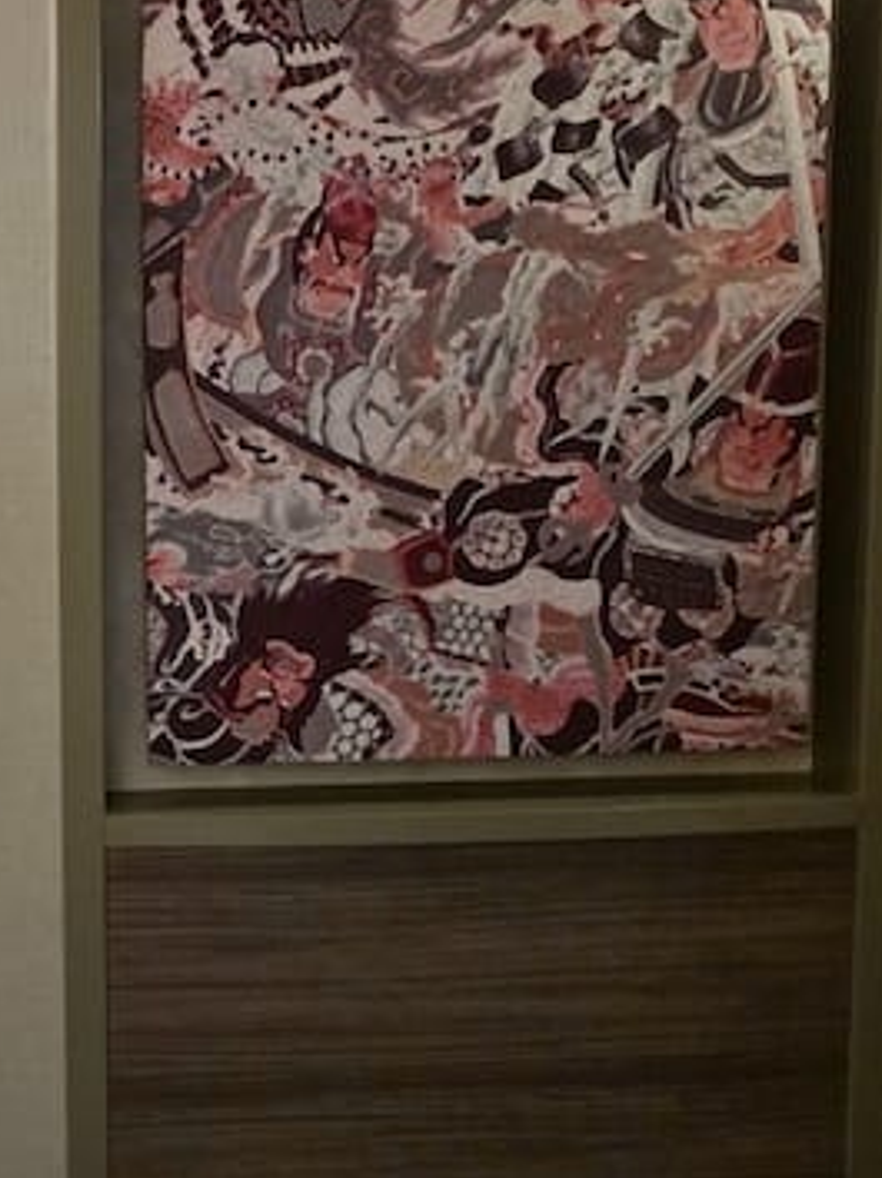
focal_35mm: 52
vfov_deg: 36.8
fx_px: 1769
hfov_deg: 26.4
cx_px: -13
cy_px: 552
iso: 1600
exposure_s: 1/100
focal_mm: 6.3
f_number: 1.7
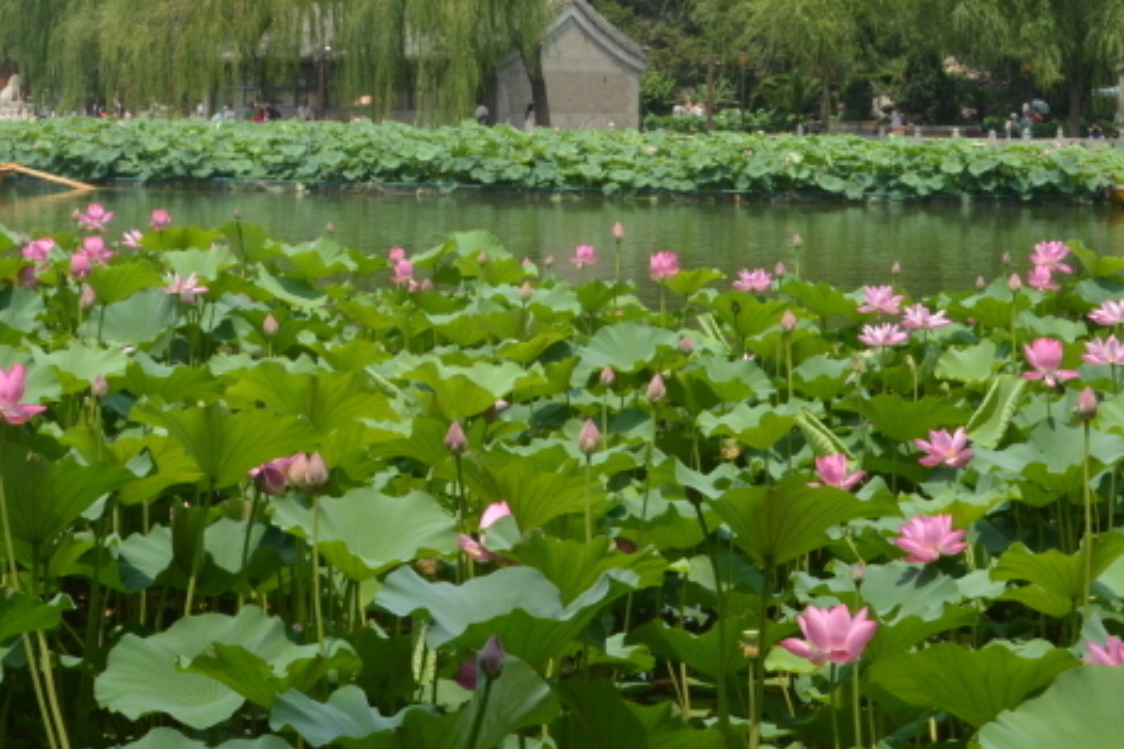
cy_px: 100
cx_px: 633
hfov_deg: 27.3
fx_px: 2310
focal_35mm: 74
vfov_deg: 18.2
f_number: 18
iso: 450
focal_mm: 22
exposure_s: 1/250
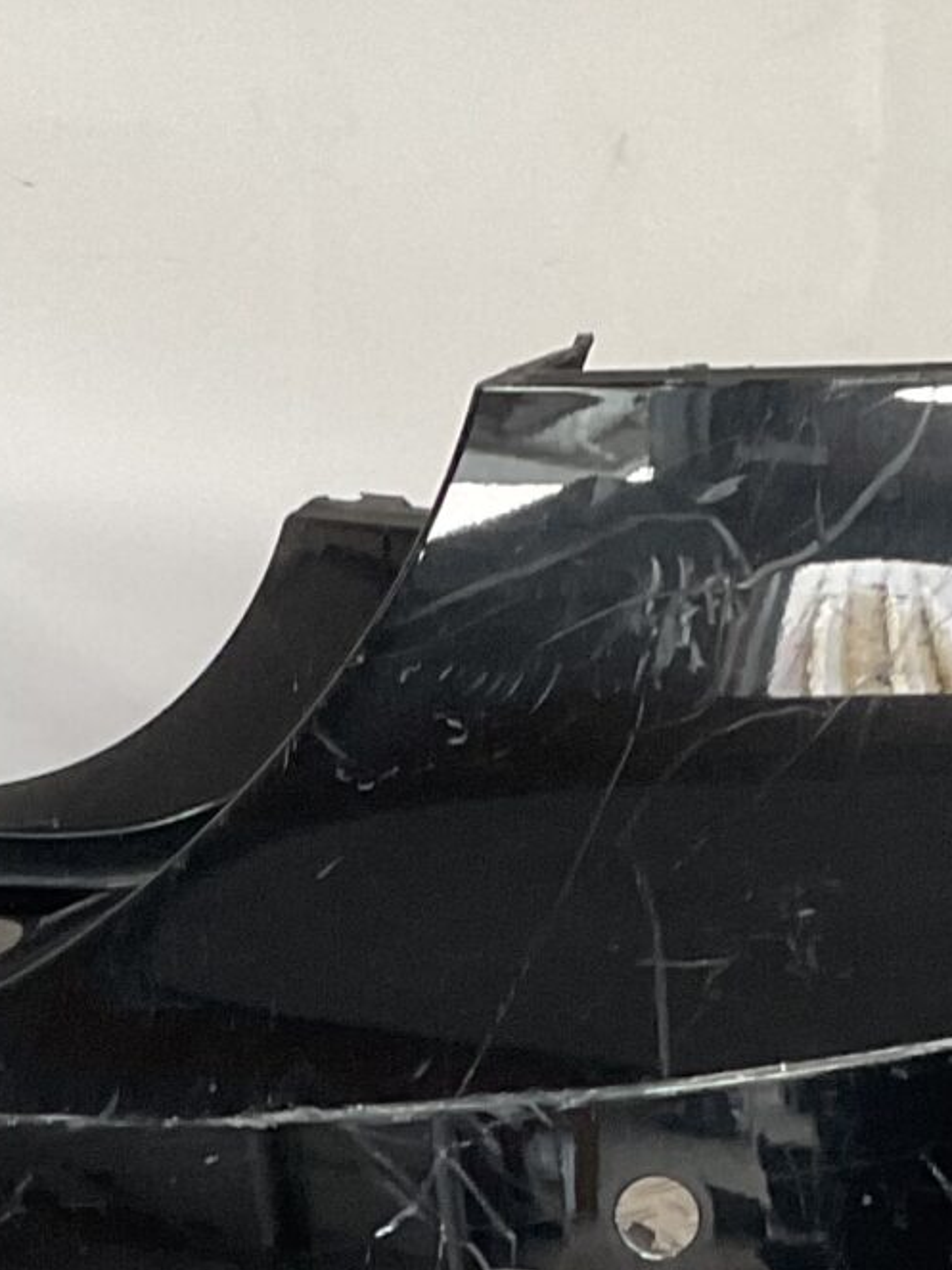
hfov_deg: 13.2
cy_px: 1301
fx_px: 4108
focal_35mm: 112
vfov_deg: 17.1
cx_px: 314
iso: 80
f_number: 1.8
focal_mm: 3
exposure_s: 1/50
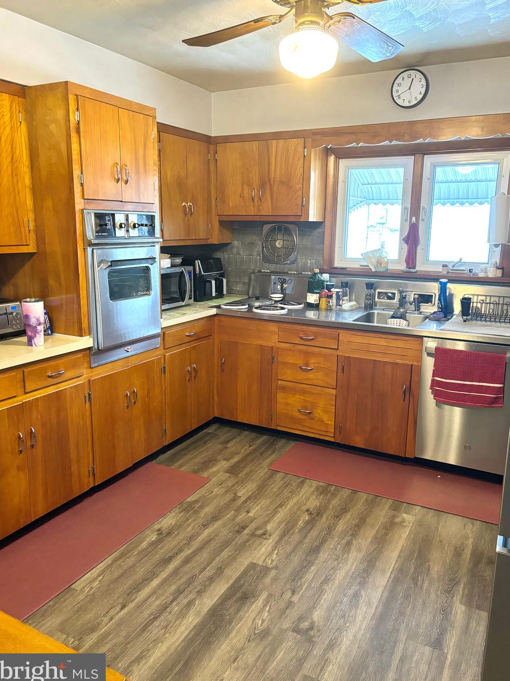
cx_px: 256
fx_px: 530
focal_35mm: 27
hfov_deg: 51.3
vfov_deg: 65.3
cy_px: 338
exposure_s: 1/60
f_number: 1.6
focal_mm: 5.96
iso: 500
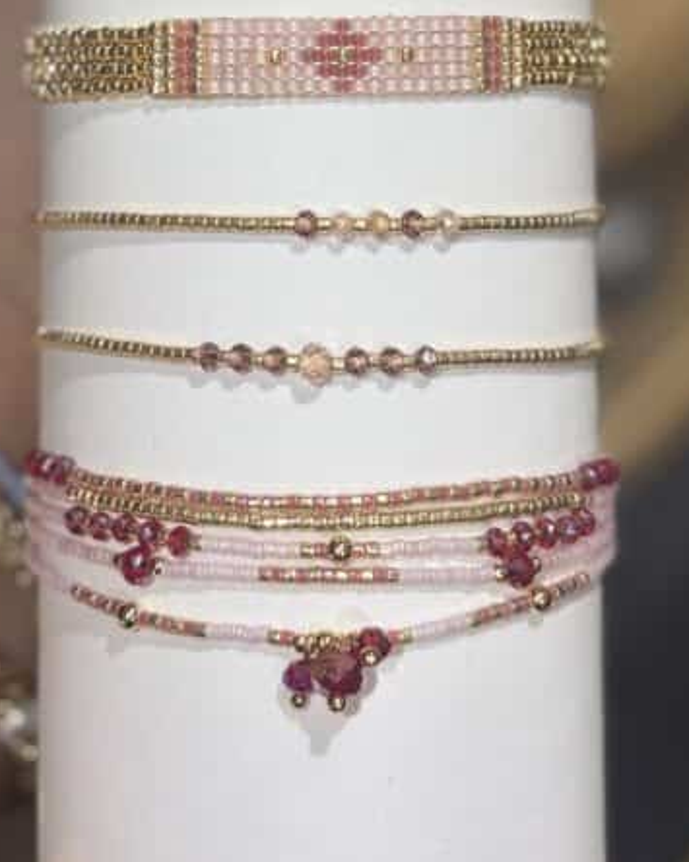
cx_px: 342
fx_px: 2983
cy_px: -109
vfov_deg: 15.9
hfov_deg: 13.2
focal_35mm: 117
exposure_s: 1/220
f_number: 1.6
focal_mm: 5.96
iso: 32
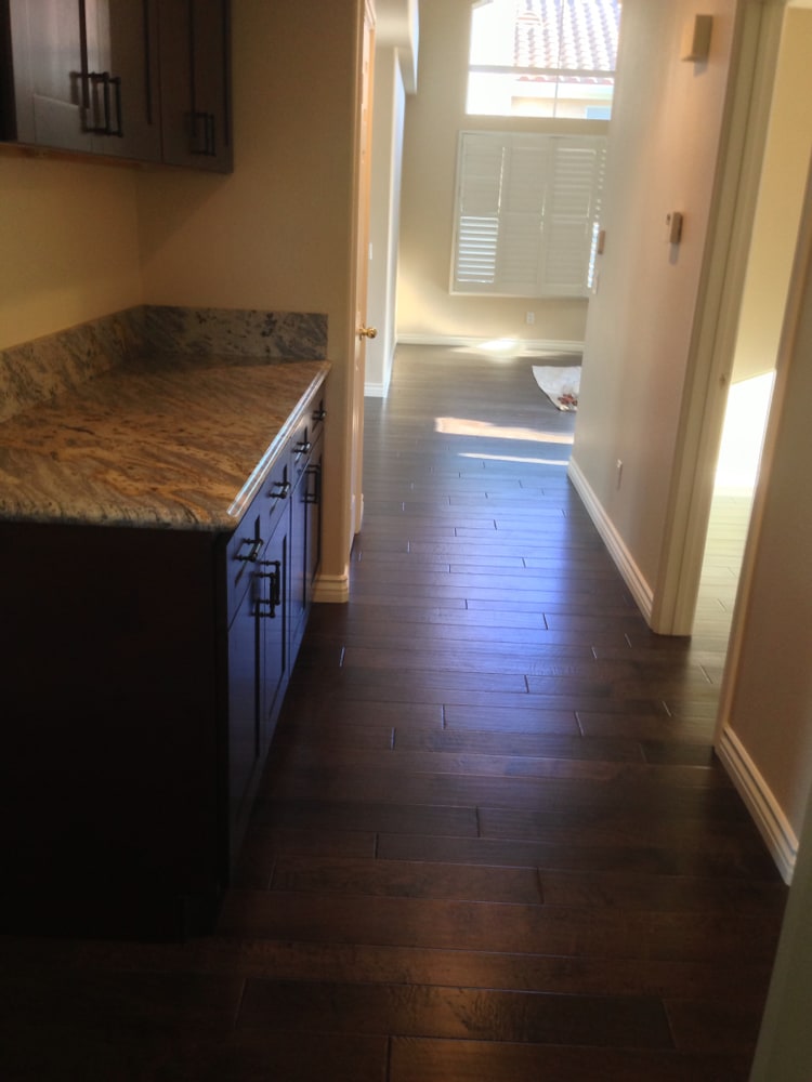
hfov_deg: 42.9
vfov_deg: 55.4
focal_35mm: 33
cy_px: 541
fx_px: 1032
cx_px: 406
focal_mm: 4.13
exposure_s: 1/20
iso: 100
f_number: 2.4
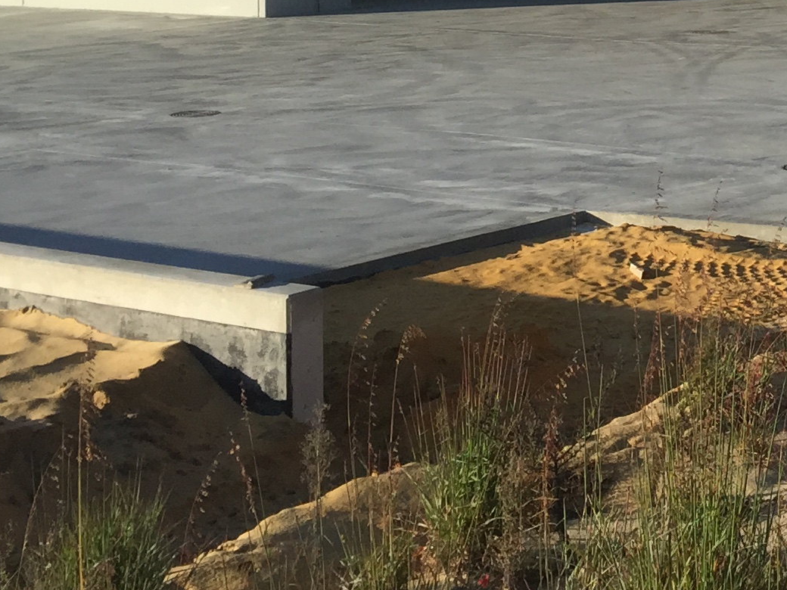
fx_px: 2069
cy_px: -215
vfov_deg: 15.3
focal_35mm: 91
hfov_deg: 20.2
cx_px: 938
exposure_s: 1/1721
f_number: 2.2
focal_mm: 4.15
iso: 32
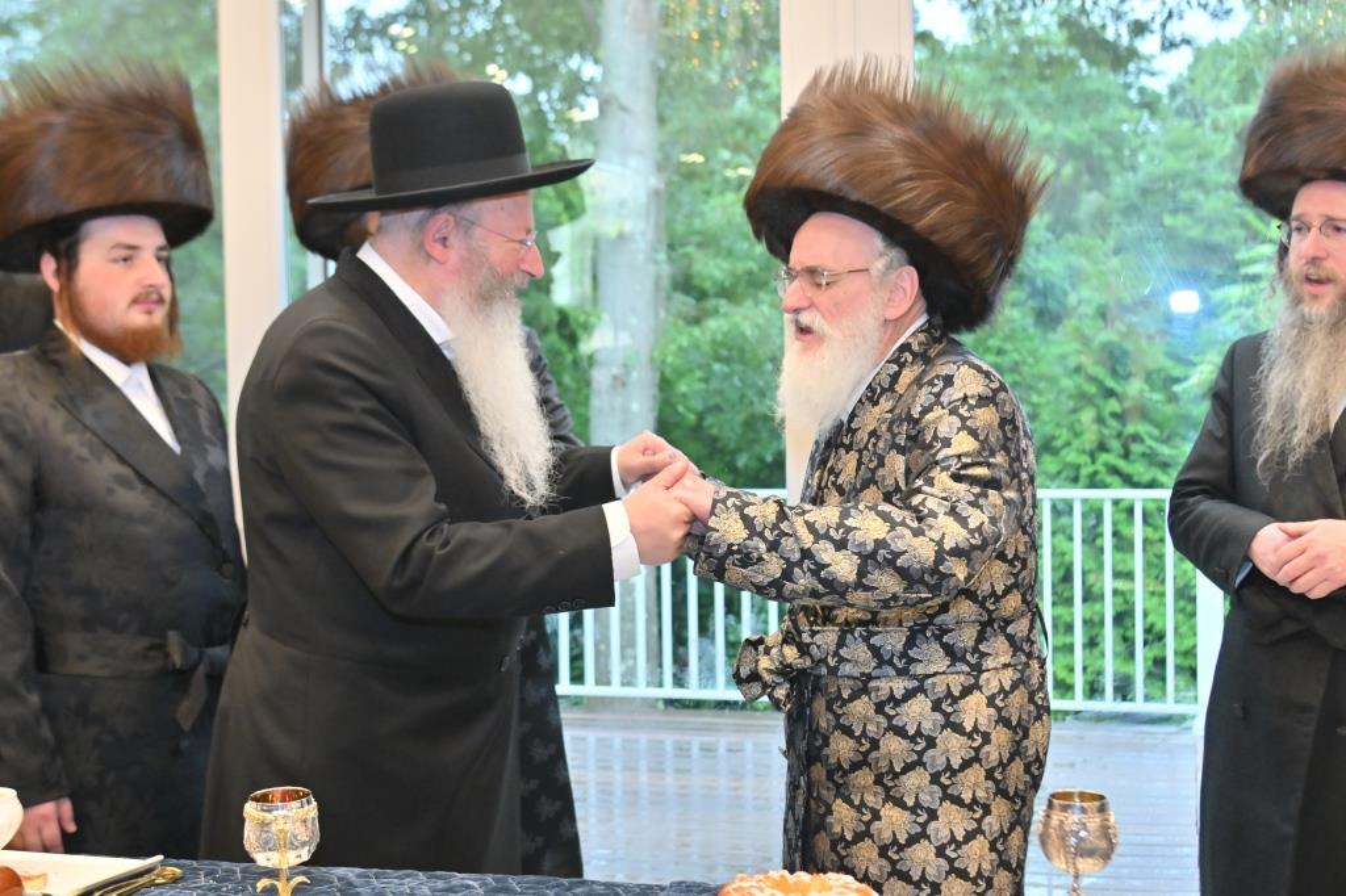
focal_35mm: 48
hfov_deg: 41.1
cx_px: 673
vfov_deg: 28.1
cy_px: 448
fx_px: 1794
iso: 1000
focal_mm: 32
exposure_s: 1/200
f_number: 4
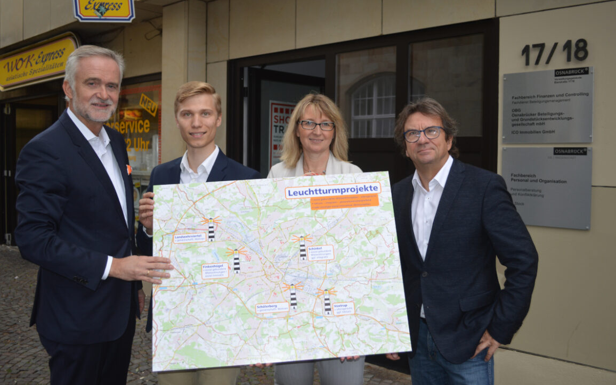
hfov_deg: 56.7
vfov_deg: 37.3
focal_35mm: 34
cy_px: 181
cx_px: 308
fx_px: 571
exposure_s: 1/125
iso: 110
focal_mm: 22
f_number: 4
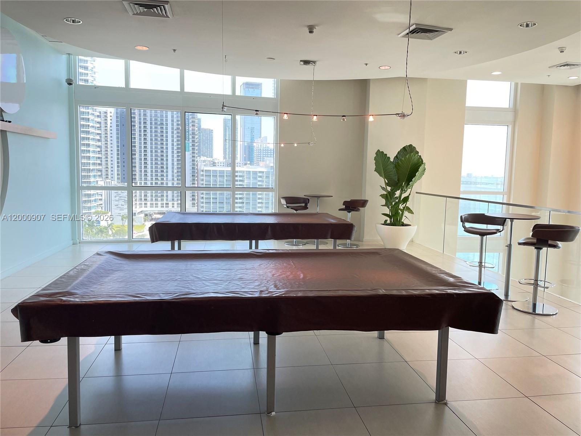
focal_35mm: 26
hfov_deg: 67.3
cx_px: 290
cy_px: 218
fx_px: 436
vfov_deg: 53.1
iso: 80
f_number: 1.6
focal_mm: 4.2
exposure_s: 1/120
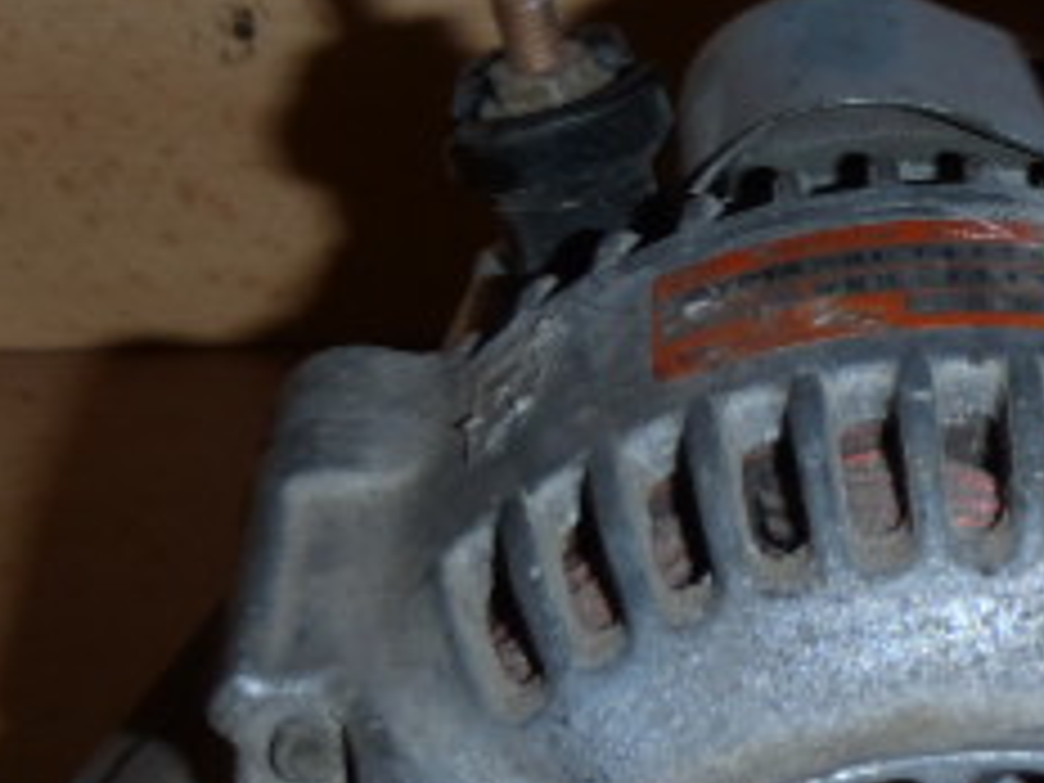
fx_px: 3167
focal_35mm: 105
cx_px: 814
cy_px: 886
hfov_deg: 18.6
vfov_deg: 13.8
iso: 100
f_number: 4.6
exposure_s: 1/40
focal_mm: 6.83
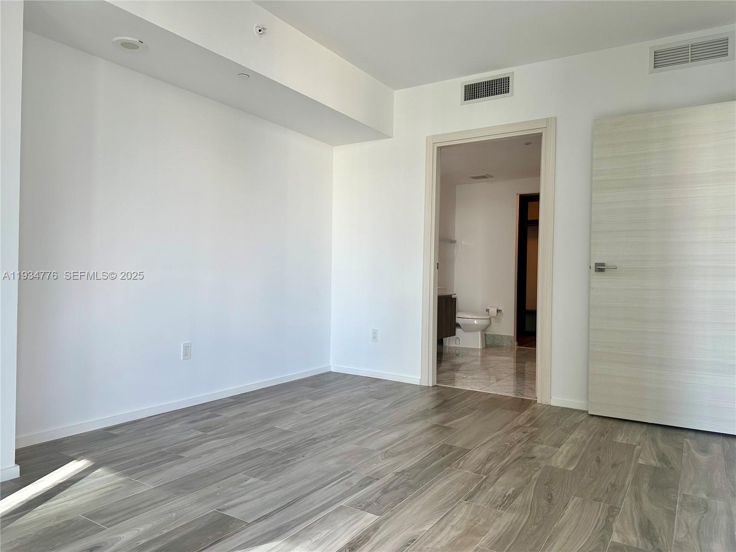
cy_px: 276
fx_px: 510
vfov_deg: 56.8
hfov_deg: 71.6
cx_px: 368
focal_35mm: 24
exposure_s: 1/121
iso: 100
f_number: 1.78
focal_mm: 6.86
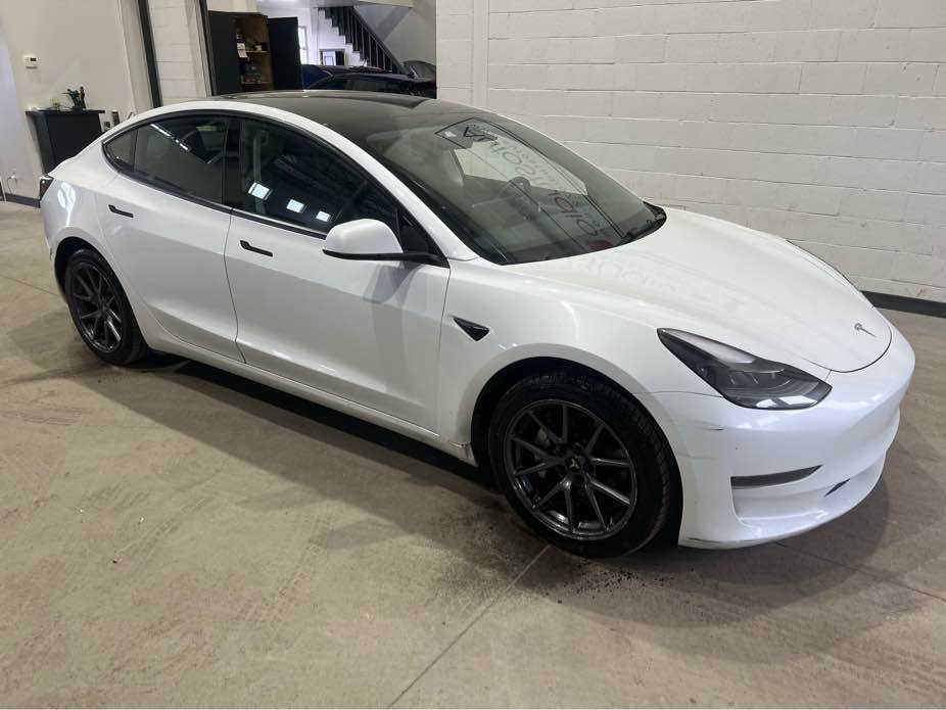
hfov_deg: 67.3
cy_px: 355
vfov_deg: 53.1
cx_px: 473
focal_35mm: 26
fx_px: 711
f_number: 1.5
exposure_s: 1/120
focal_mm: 5.7
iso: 64
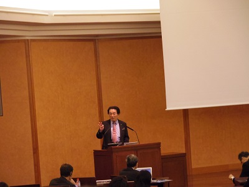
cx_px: 124
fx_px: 1000
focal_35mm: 139
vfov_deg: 10.7
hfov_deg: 14.2
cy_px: 94
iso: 3200
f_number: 2.8
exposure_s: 1/125
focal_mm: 30.2
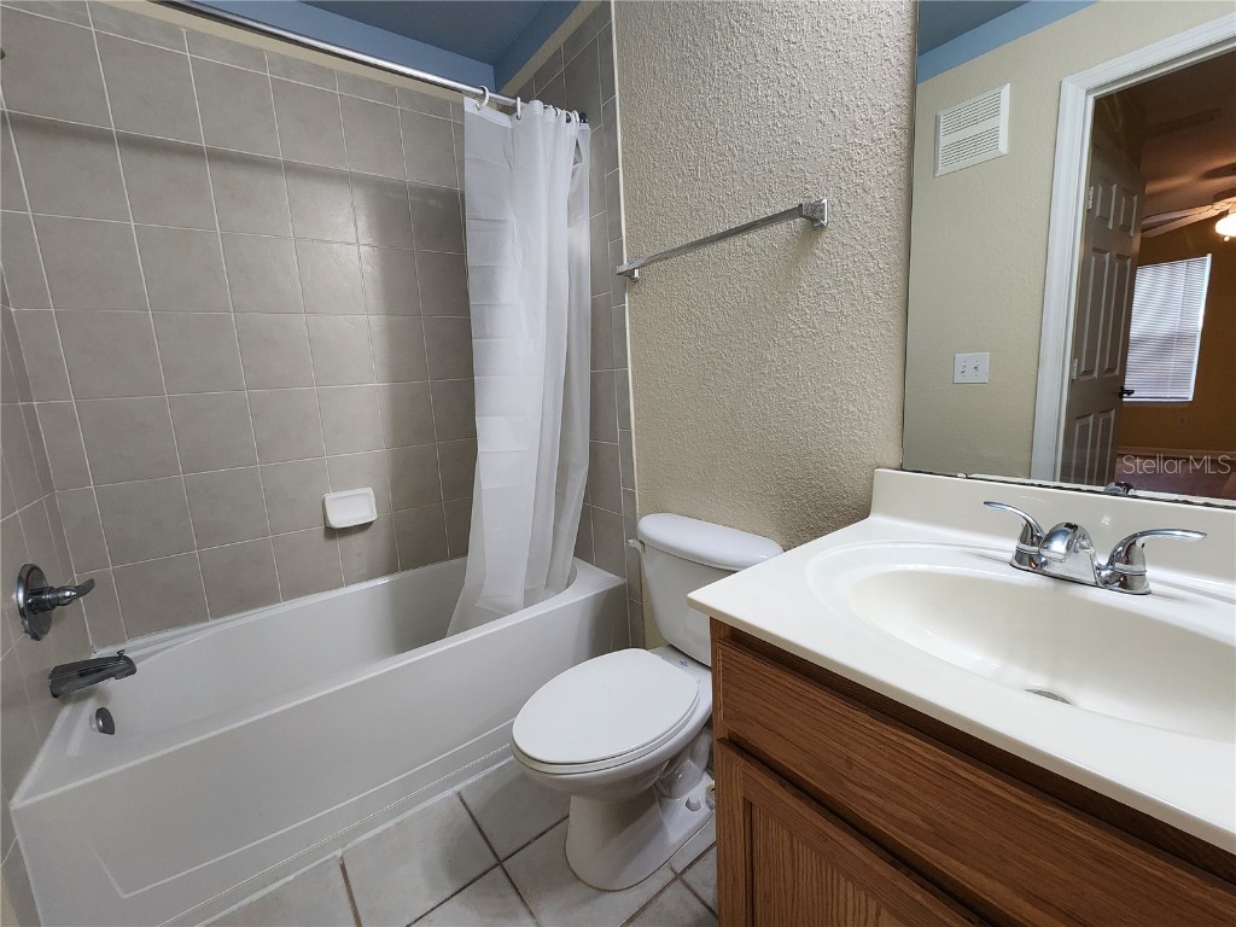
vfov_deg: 89.9
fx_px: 464
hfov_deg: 106.2
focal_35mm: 13
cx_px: 618
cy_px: 464
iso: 250
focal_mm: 2.2
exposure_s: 1/60
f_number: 2.2
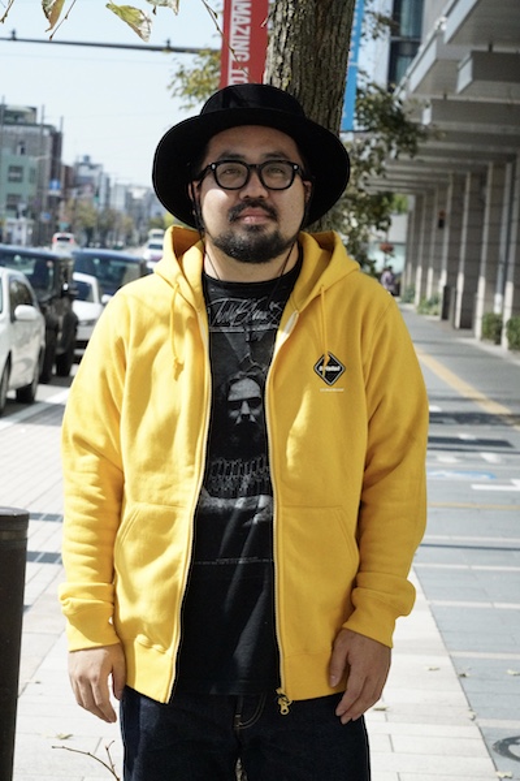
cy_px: 390
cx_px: 260
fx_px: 2210
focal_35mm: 102
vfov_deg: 20.0
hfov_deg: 13.4
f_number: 13
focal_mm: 102
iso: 16000
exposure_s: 1/8000
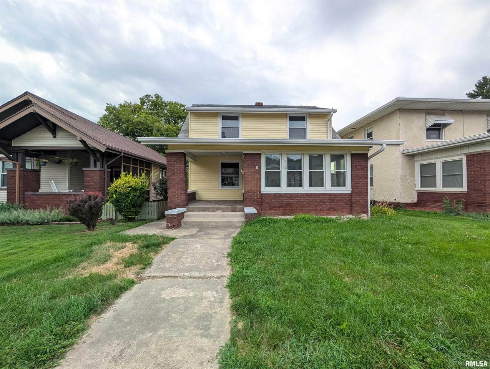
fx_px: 170
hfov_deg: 110.5
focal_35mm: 12
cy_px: 184
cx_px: 245
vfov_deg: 94.6
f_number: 1.7
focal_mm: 2.02
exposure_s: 1/861
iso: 54
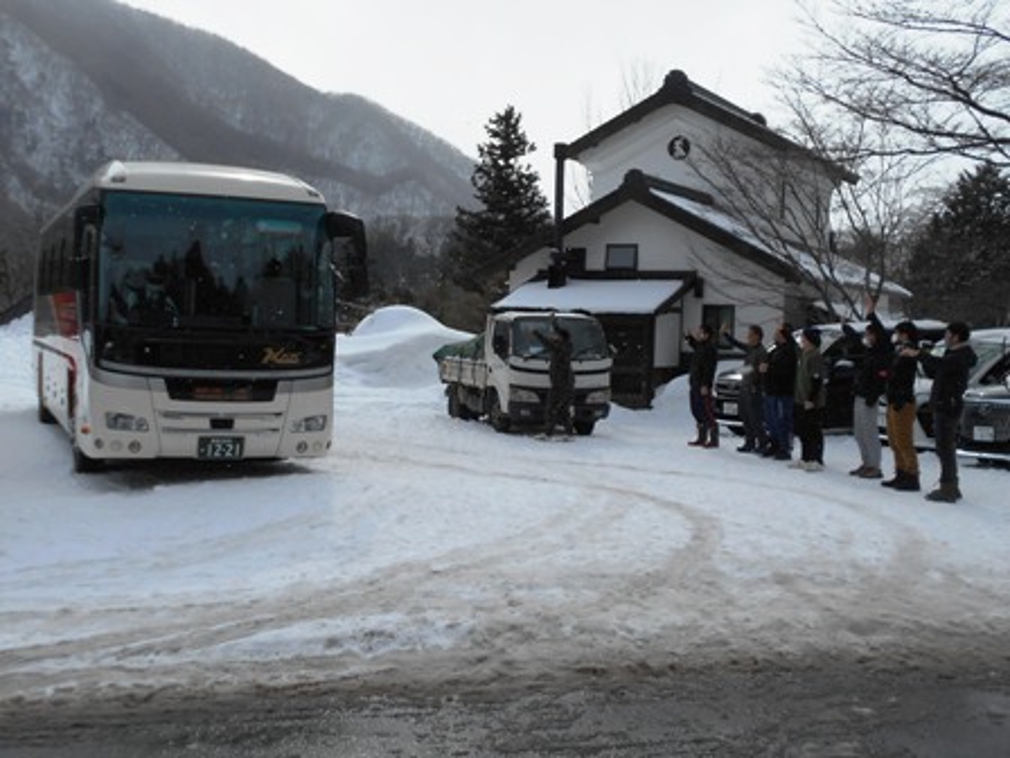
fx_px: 992
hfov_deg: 54.0
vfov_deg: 41.8
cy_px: 379
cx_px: 505
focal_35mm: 34
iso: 80
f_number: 3.6
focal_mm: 5.8
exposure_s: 1/1250
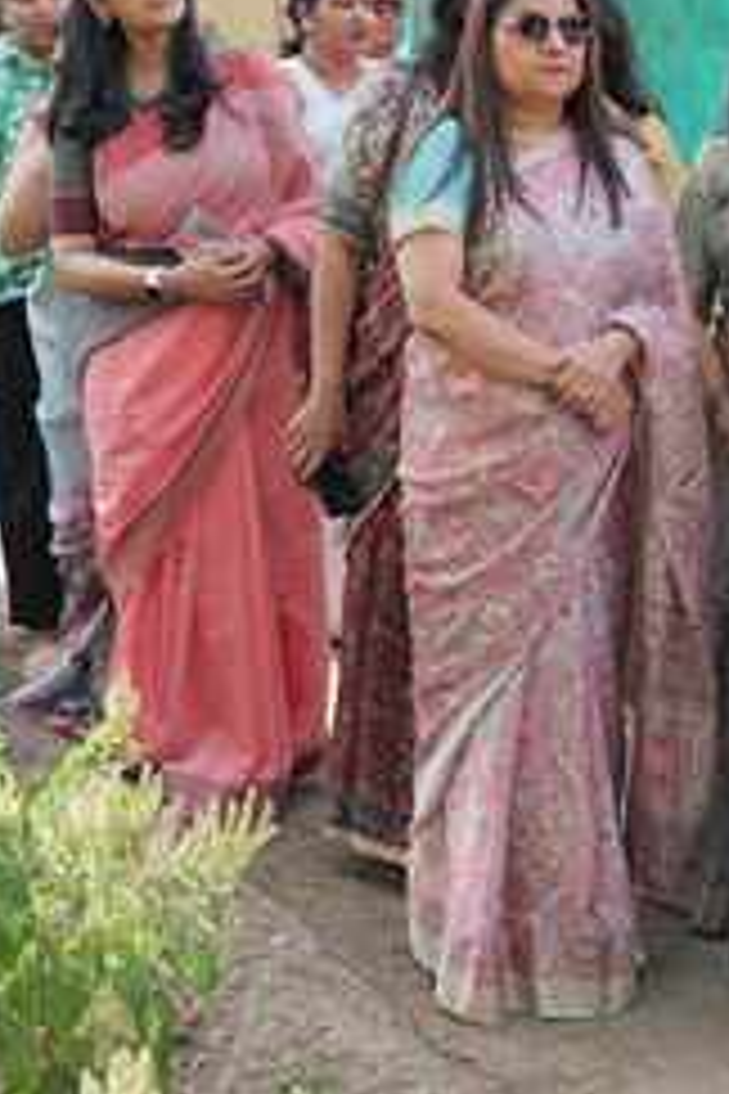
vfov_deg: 24.2
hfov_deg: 15.9
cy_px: 558
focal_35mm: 84
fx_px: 2551
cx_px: 756
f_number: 4
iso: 100
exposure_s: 1/80
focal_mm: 34
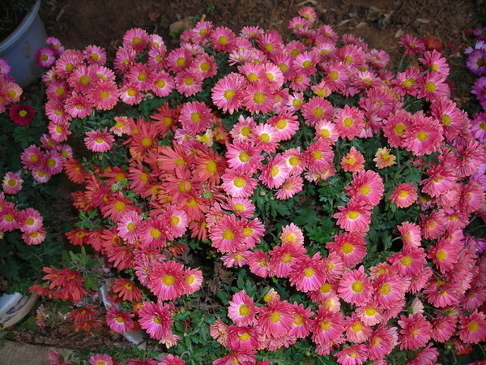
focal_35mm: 38
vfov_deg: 37.7
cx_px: 243
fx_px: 534
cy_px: 182
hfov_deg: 49.0
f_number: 3.2
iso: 50
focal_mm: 6.3
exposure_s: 1/60.1
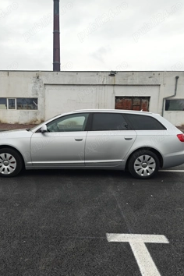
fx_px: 207
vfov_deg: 67.2
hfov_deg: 47.7
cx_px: 75
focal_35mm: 27
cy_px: 153
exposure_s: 1/117
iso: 50
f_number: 1.6
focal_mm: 6.06
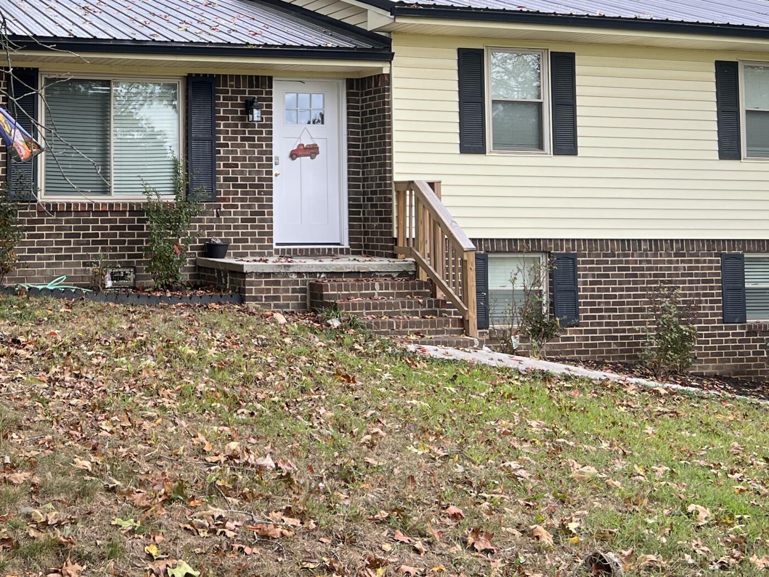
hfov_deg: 33.3
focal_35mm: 56
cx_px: 143
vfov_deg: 25.6
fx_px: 1244
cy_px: 101
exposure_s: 1/439
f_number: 1.5
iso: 50
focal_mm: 5.7
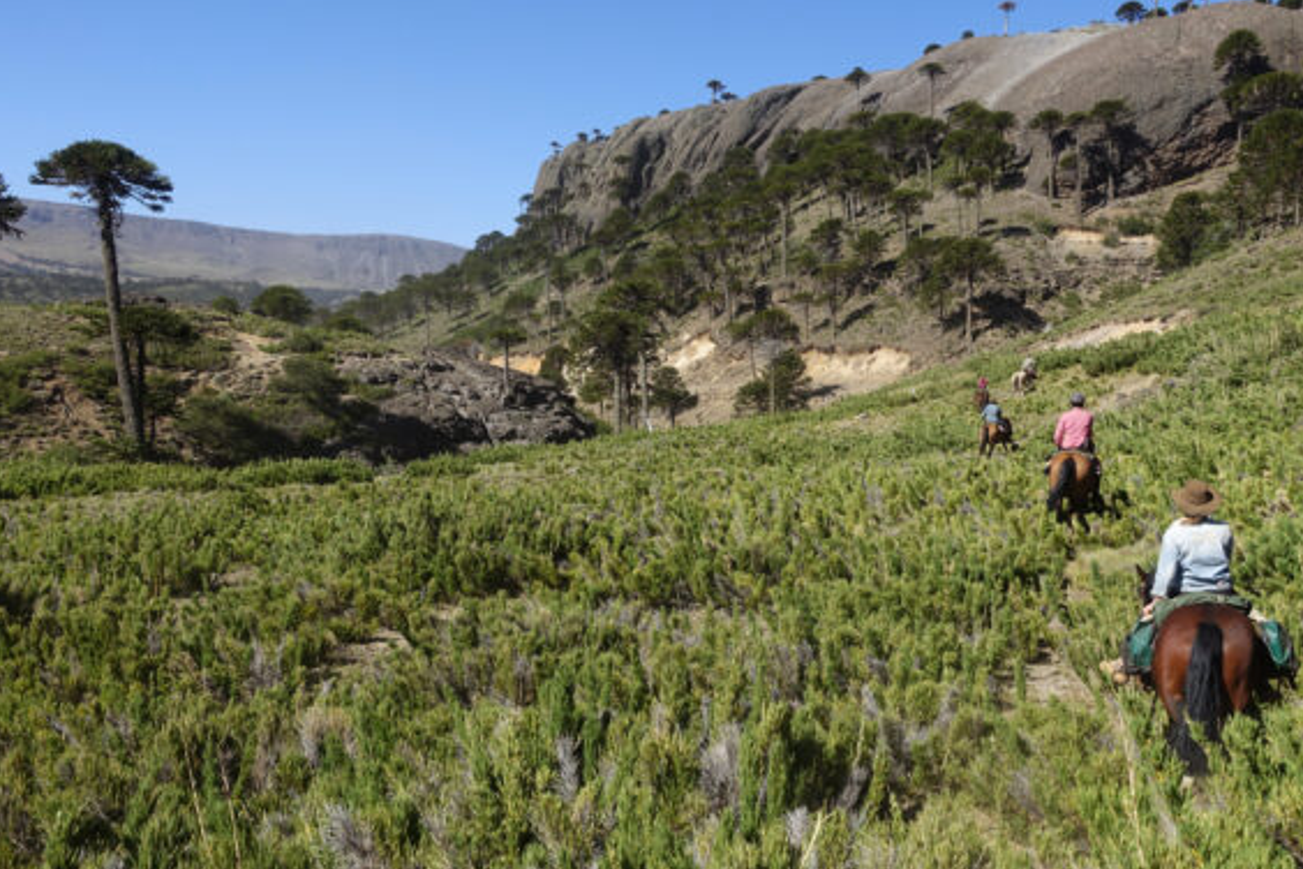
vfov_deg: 40.0
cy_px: 425
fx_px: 1194
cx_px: 647
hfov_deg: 57.2
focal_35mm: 33
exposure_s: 1/500
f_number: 5.6
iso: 125
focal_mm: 11.22
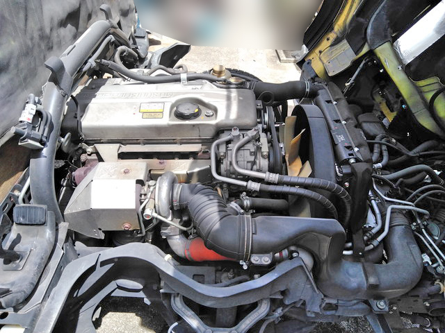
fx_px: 347
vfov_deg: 51.4
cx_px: 222
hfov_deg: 65.3
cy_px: 166
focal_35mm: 27
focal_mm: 3.46
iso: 60
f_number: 2.2
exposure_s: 1/301
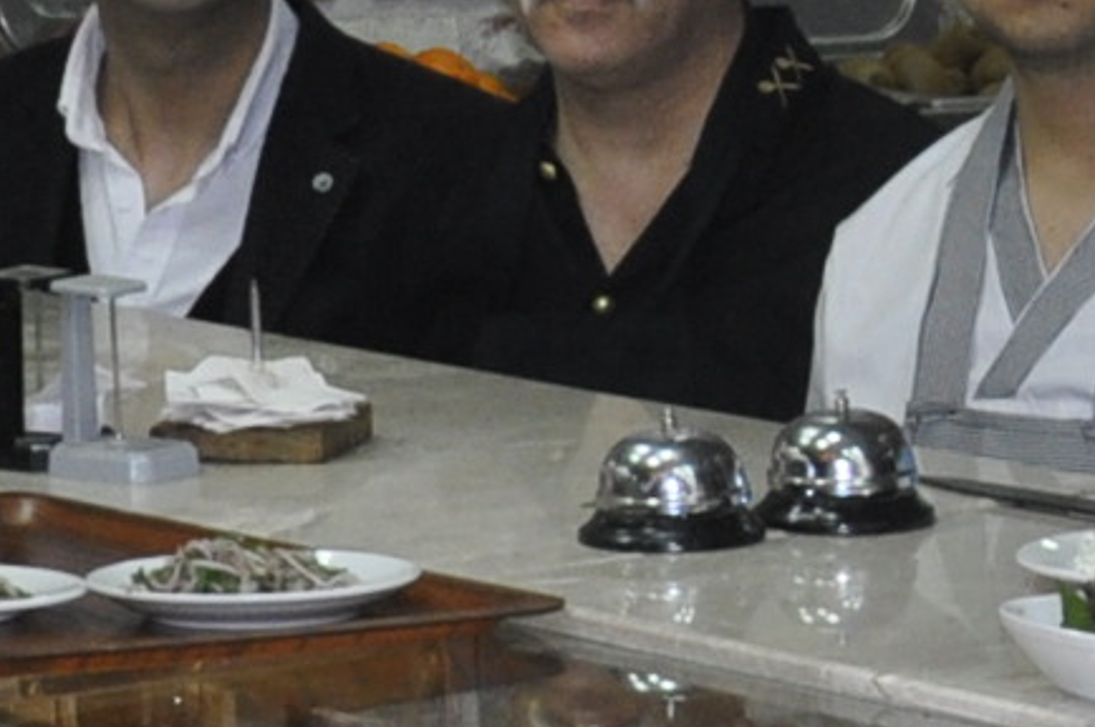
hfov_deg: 10.2
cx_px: 1282
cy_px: 795
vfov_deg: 6.8
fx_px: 6074
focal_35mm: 200
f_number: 3.8
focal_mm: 18
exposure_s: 1/100
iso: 640
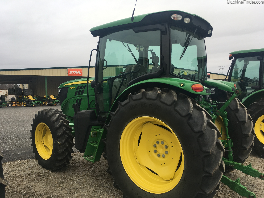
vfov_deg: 48.2
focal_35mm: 29
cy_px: 99
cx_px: 132
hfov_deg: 61.7
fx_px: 221
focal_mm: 4.15
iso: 25
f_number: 2.2
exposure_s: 1/386
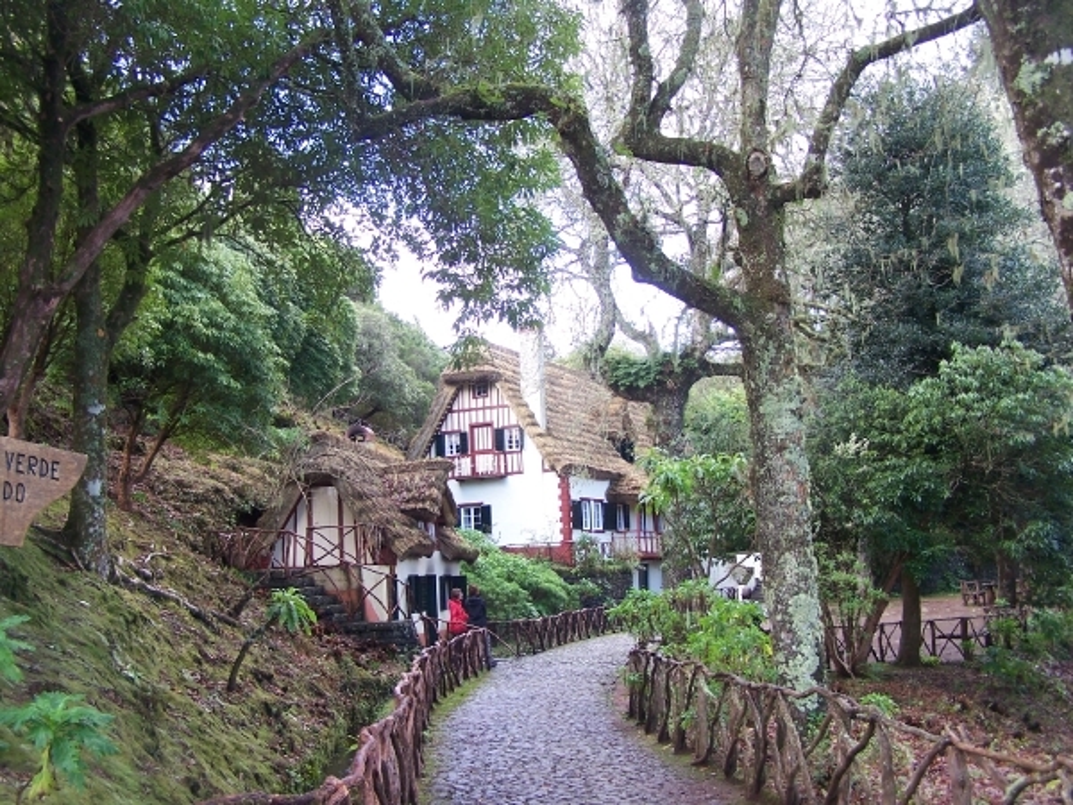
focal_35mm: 38
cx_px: 536
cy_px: 402
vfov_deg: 37.7
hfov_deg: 49.0
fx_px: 1178
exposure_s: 1/50
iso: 80
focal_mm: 6.3
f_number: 2.8
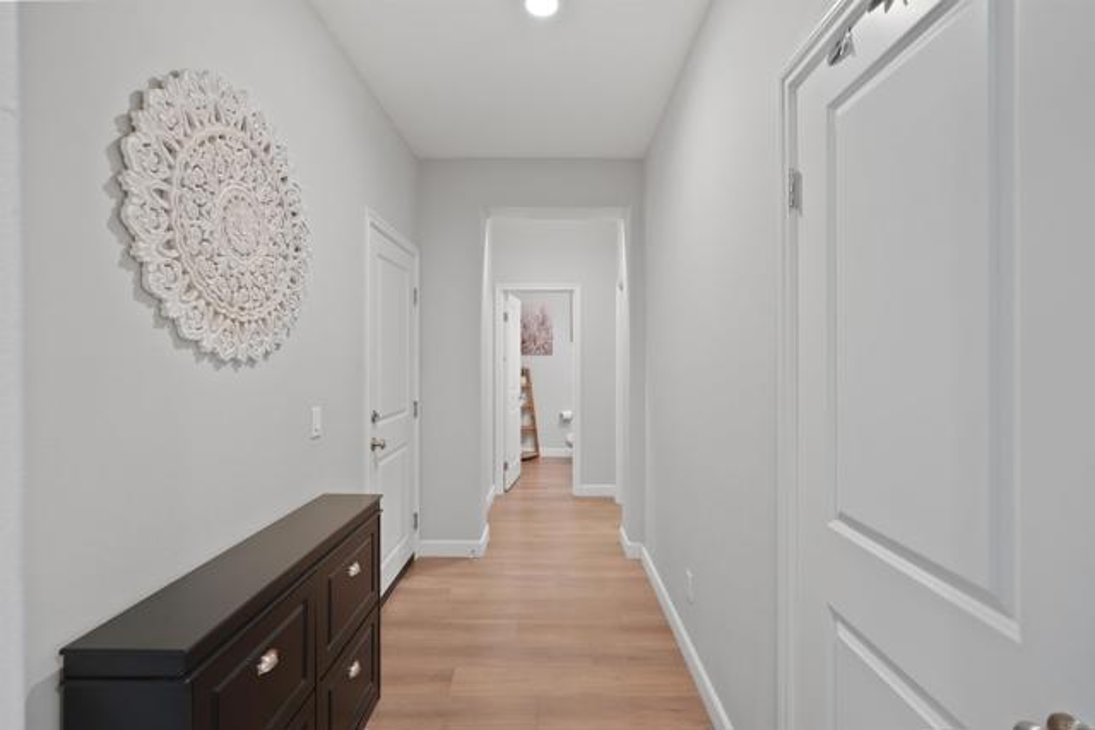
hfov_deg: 96.7
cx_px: 548
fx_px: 487
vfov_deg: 73.8
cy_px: 365
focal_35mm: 16
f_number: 4
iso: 2000
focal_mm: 16
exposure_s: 1/15
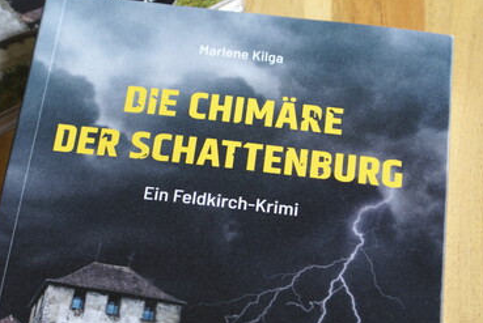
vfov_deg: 12.3
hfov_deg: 18.2
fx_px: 1502
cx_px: 137
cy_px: 187
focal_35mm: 112
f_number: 5.6
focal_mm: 45
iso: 125
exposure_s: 1/80
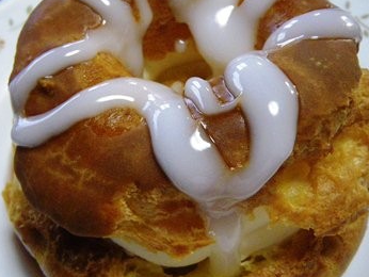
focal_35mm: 44
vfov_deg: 32.9
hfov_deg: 42.9
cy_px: 134
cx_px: 181
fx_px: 469
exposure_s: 1/50
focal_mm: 6.1
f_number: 3.8
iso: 800
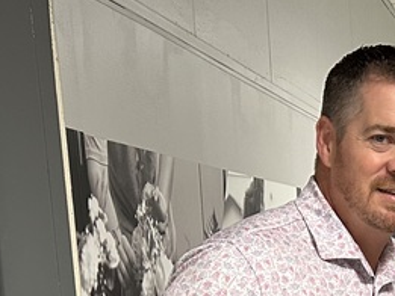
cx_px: 460
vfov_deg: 13.2
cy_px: 516
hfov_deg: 18.4
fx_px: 1164
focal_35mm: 102
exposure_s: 1/60
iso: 200
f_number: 1.5
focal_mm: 5.7
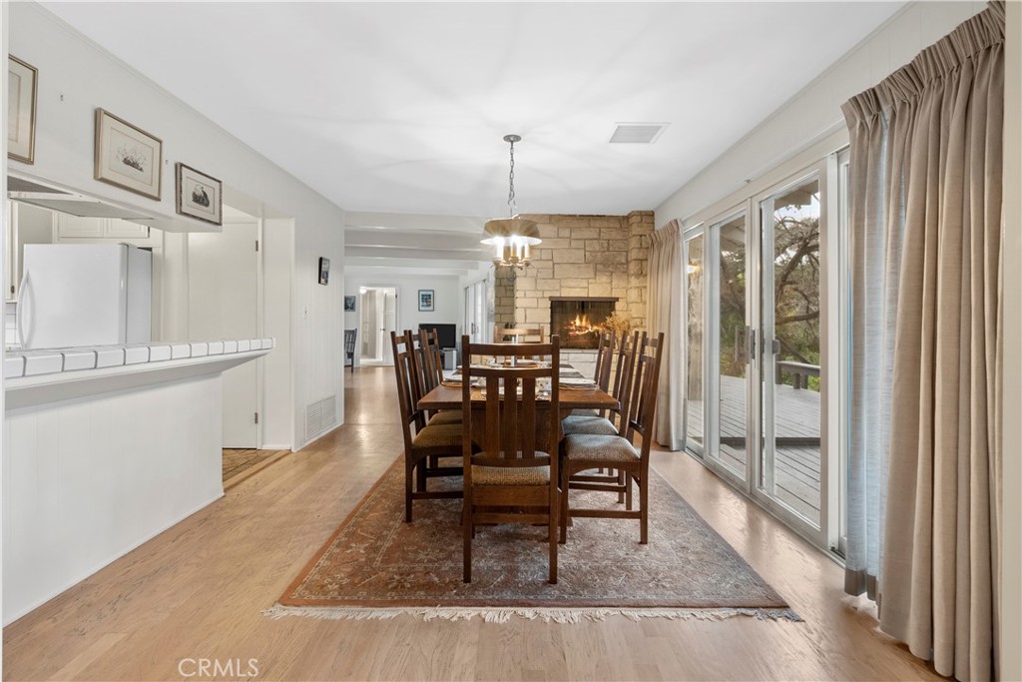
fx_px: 454
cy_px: 341
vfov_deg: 73.8
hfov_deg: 96.7
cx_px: 511
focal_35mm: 16
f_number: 8
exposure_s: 1/2
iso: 1250
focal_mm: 16
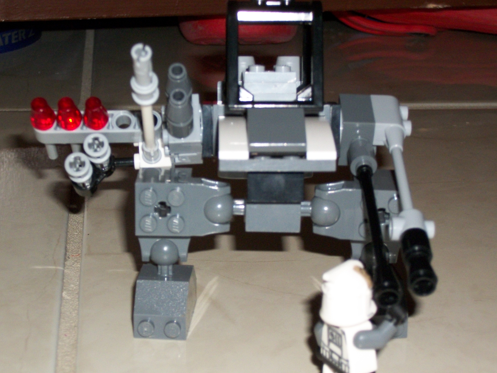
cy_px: 190
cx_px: 227
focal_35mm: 85
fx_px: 1220
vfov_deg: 17.4
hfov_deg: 23.0
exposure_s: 1/500
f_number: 4.6
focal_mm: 13.7
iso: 250
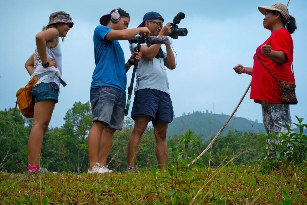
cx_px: 154
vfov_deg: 25.5
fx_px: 452
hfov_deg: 37.5
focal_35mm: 53
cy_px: 102
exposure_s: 1/170
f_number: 10
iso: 400
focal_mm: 35
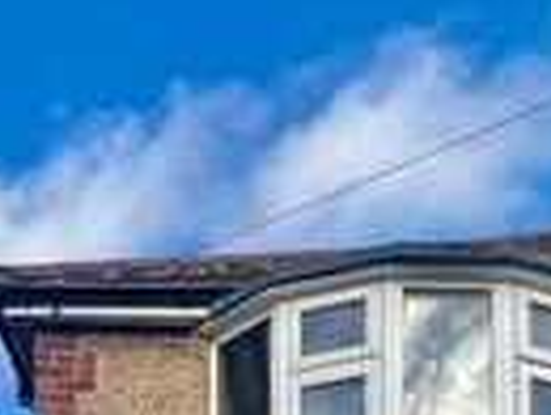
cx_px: 326
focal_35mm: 70
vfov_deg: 15.0
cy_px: 930
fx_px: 1116
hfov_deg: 27.7
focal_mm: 1.57
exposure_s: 1/649
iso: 32
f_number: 1.8
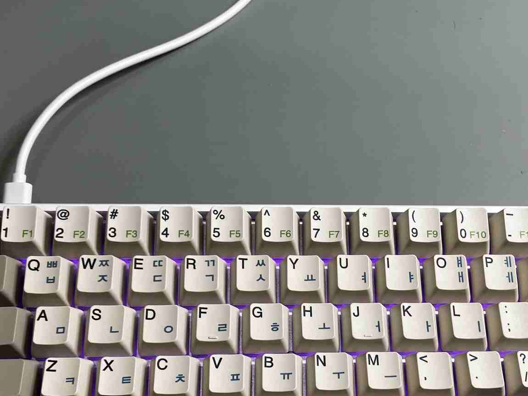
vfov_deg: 29.5
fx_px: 748
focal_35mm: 49
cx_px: 330
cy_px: 268
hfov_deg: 38.6
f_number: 1.8
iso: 50
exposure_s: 1/120
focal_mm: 3.99
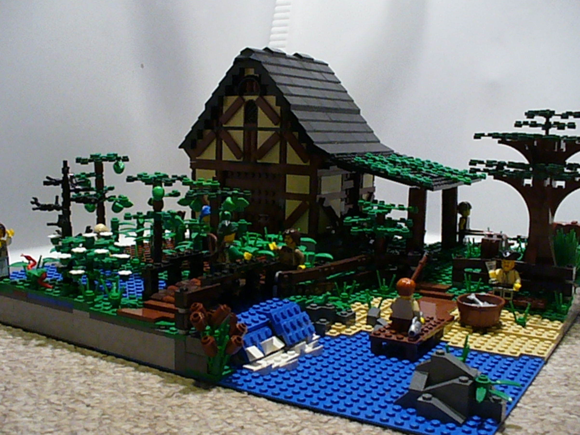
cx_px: 290
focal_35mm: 37
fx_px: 620
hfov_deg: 50.1
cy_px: 218
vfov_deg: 38.7
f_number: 2.8
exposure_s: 1/40
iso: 800
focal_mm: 6.1
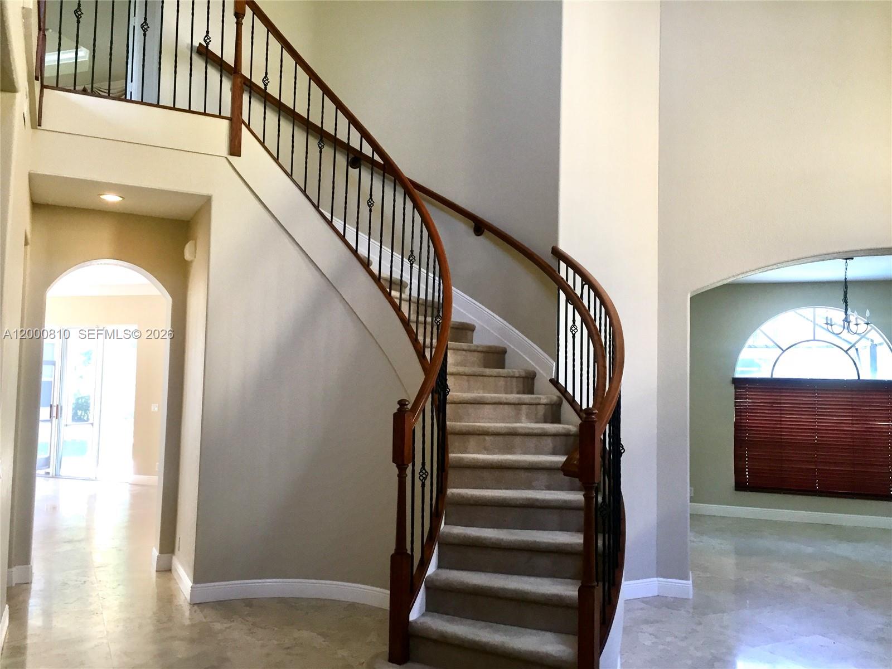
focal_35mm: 29
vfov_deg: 48.2
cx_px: 446
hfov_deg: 61.7
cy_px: 334
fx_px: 747
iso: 80
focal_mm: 4.15
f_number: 2.2
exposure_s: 1/30
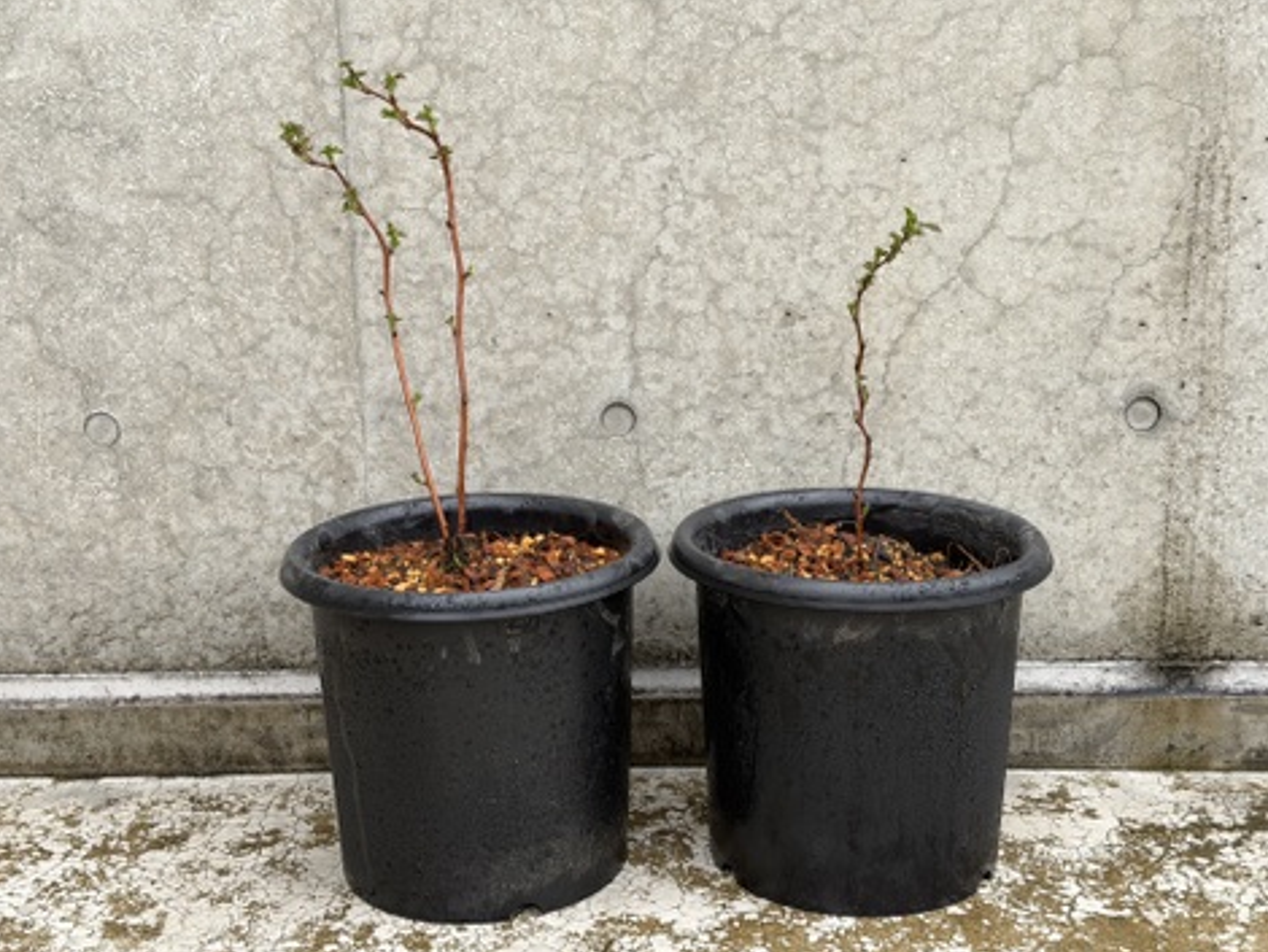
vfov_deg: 29.7
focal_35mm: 49
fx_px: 1796
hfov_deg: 38.9
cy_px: 475
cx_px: 631
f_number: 1.78
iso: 64
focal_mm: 6.76
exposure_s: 1/631
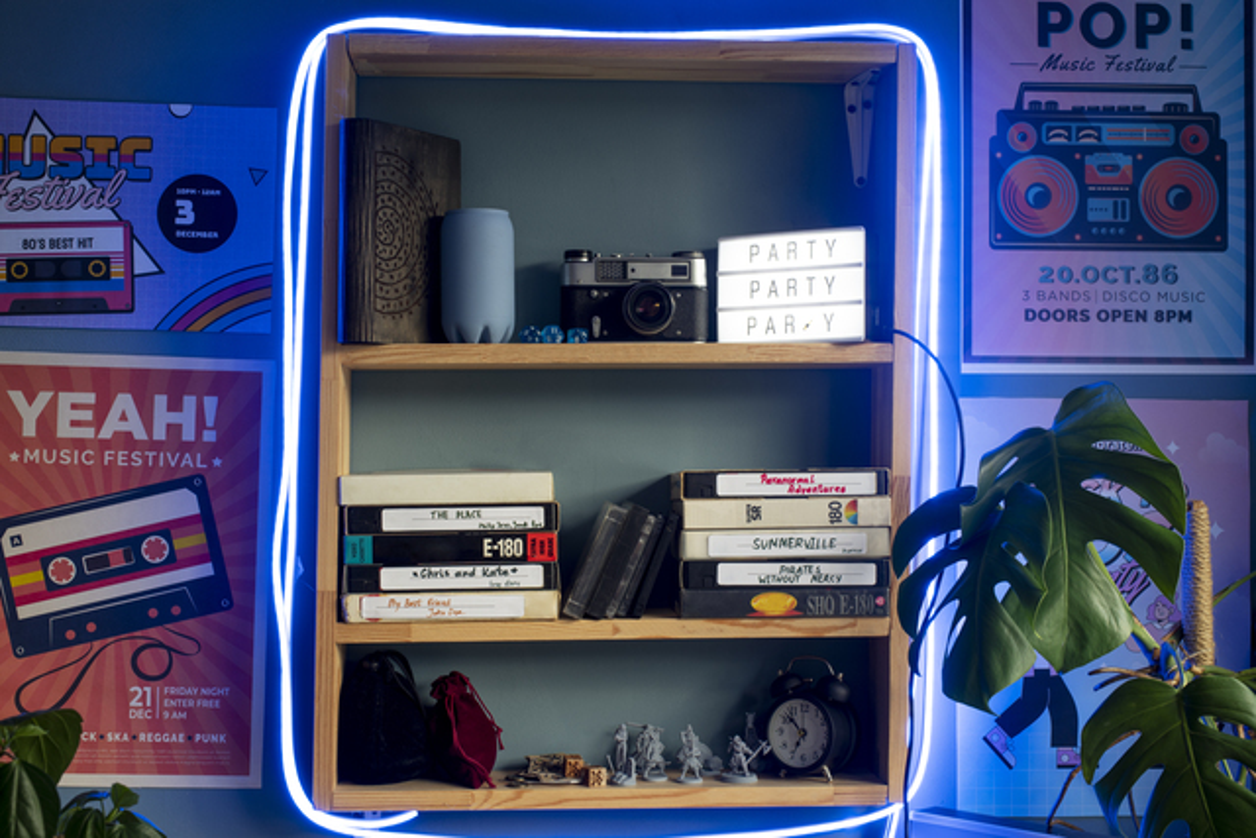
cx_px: 628
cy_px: 419
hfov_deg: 39.6
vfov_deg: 27.0
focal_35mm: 50
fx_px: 1745
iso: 100
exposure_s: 1/1.67
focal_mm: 50
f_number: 4.5
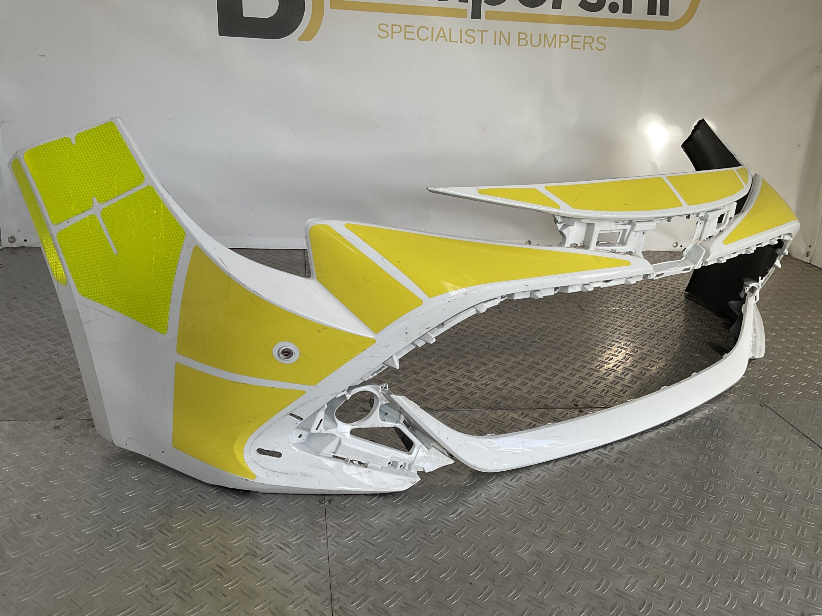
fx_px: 689
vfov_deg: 48.2
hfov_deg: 61.7
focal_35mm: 29
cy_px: 308
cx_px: 411
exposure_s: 1/140
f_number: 1.8
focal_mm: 3
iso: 16
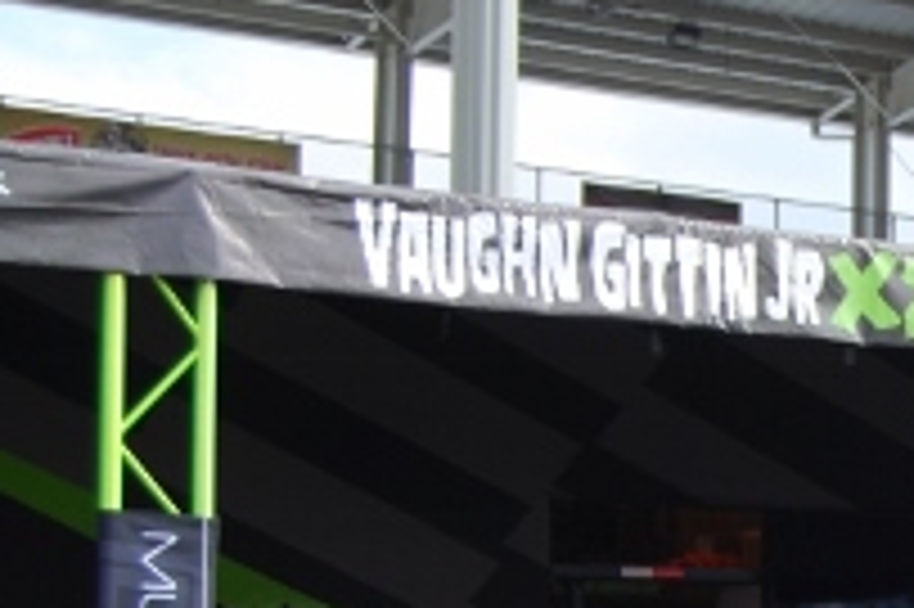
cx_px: 1333
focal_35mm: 161
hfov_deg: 12.2
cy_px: 594
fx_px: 4084
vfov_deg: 8.5
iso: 100
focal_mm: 34
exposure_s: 1/125
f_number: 5.6
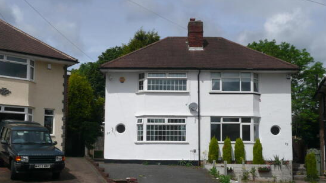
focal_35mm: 44
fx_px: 380
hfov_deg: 46.4
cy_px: 118
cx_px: 160
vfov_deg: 27.0
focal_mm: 6.2
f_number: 9
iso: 100
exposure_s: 1/400
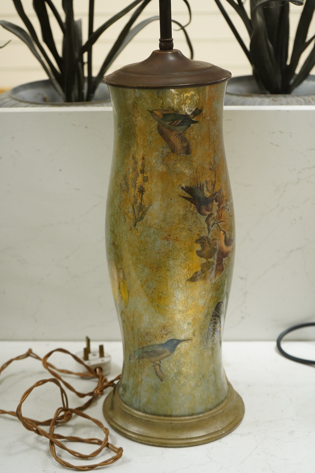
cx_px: 158
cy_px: 236
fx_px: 841
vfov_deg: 31.4
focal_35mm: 64
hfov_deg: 21.2
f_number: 5.6
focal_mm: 64
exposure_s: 1/100
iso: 2500
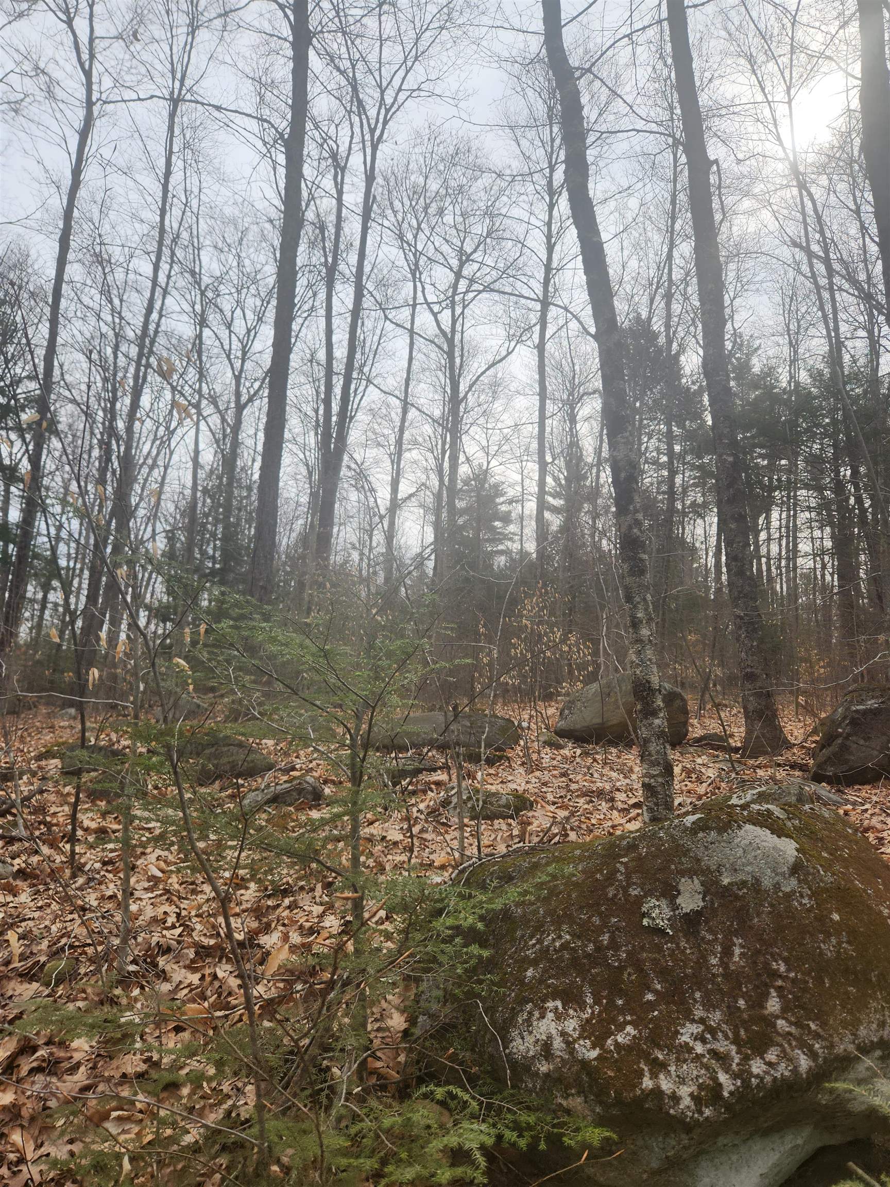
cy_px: 594
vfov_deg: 73.9
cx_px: 445
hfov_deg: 58.9
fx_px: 788
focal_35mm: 23
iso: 20
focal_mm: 5.4
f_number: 1.8
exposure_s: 1/1061
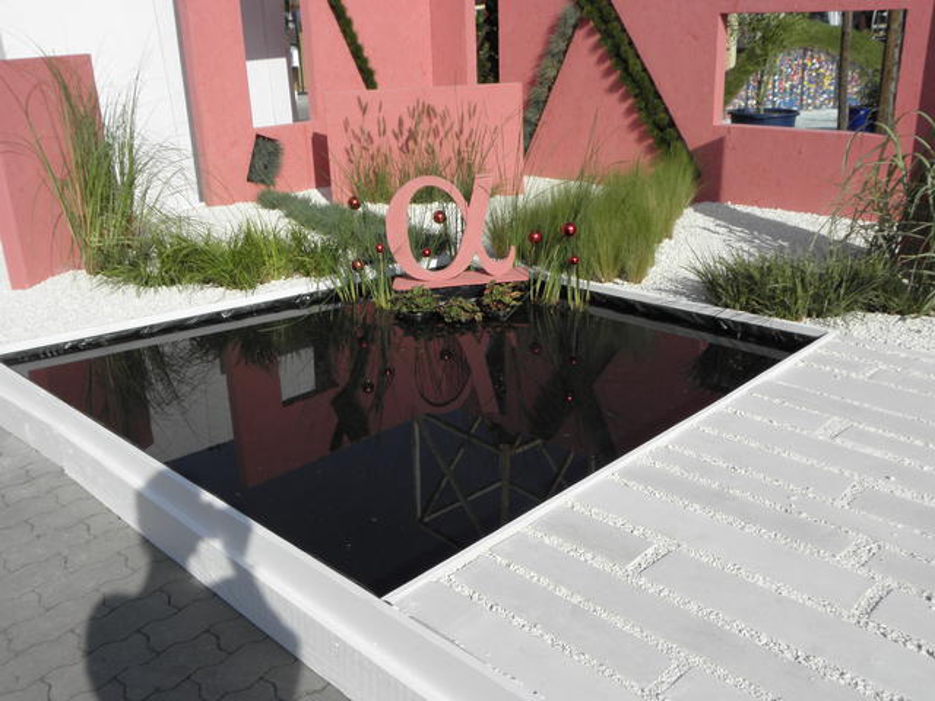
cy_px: 350
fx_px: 918
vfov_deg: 41.8
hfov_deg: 54.0
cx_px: 468
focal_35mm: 34
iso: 64
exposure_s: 1/400
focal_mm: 6.07
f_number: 5.6
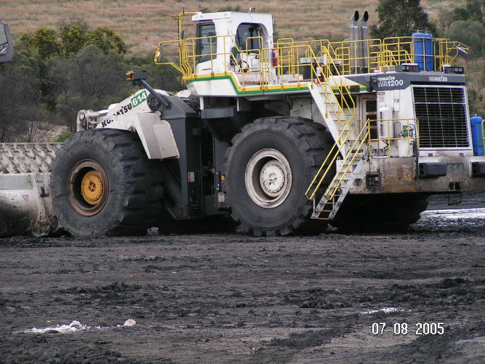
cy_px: 182
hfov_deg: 10.0
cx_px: 242
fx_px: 2760
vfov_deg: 7.5
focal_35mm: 197
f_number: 3.5
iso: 64
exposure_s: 1/200
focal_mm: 30.1
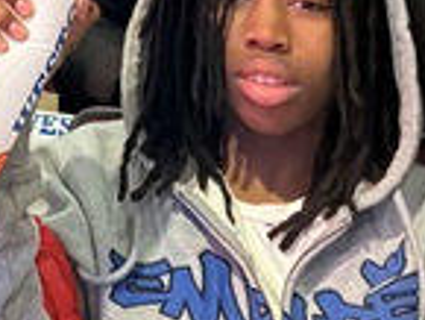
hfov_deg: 12.6
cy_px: -534
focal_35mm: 143
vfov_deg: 9.0
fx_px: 1757
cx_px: -346
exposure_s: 1/30
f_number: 1.6
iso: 640
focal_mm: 5.96
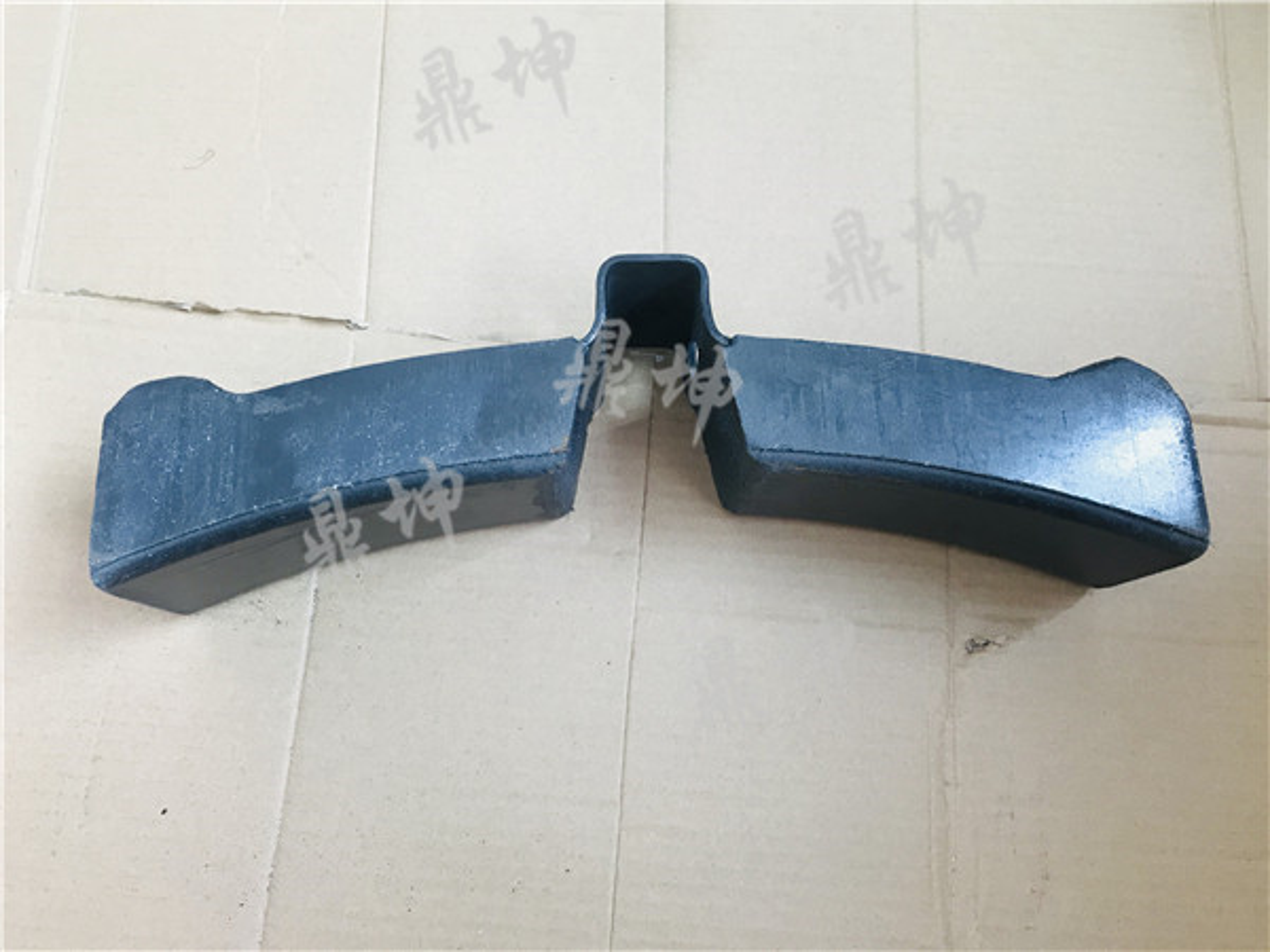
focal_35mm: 28
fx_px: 1027
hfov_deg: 63.4
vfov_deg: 49.7
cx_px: 635
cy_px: 476
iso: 25
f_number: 1.8
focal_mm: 3.99
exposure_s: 1/33
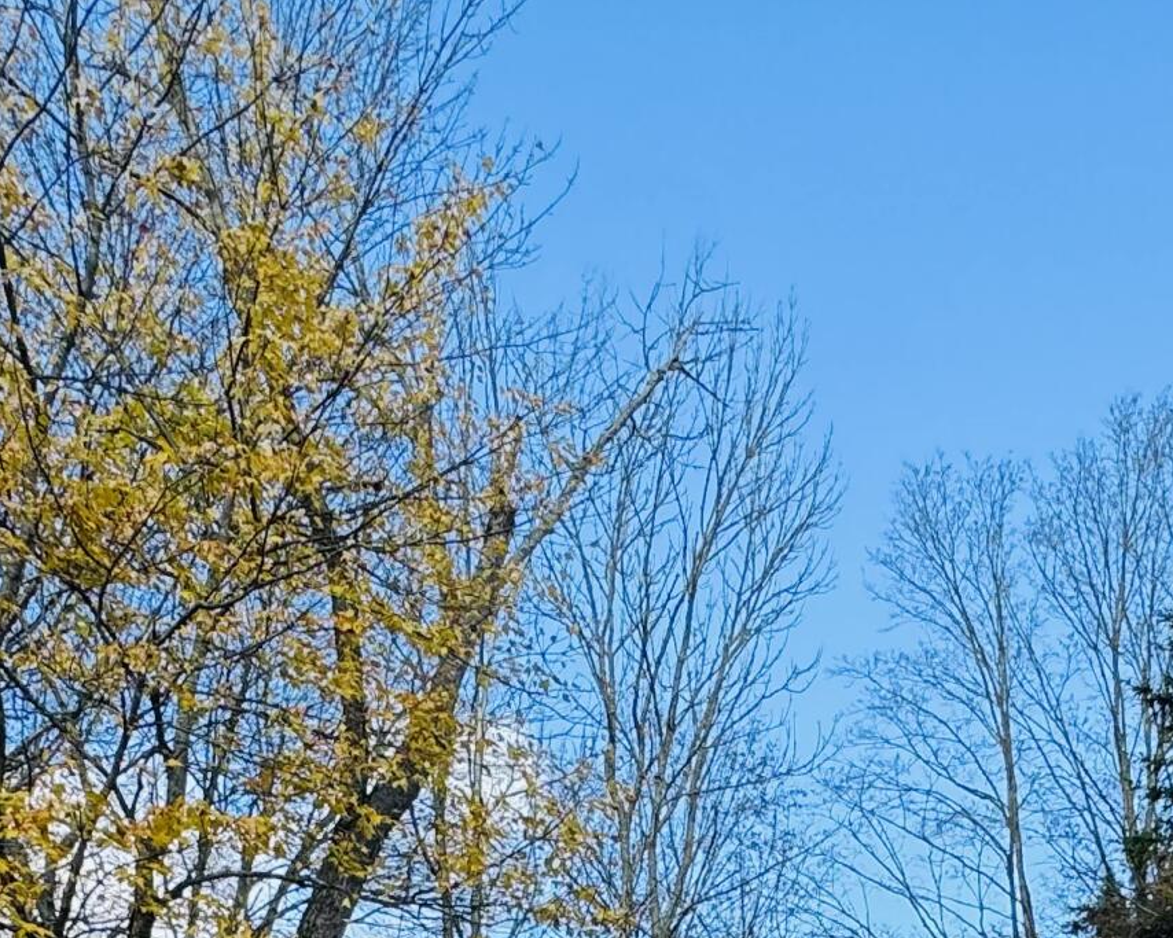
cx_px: 806
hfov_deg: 38.2
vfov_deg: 23.9
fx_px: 1666
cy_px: 1454
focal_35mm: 48
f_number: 2.2
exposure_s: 1/361
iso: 40
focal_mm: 2.22
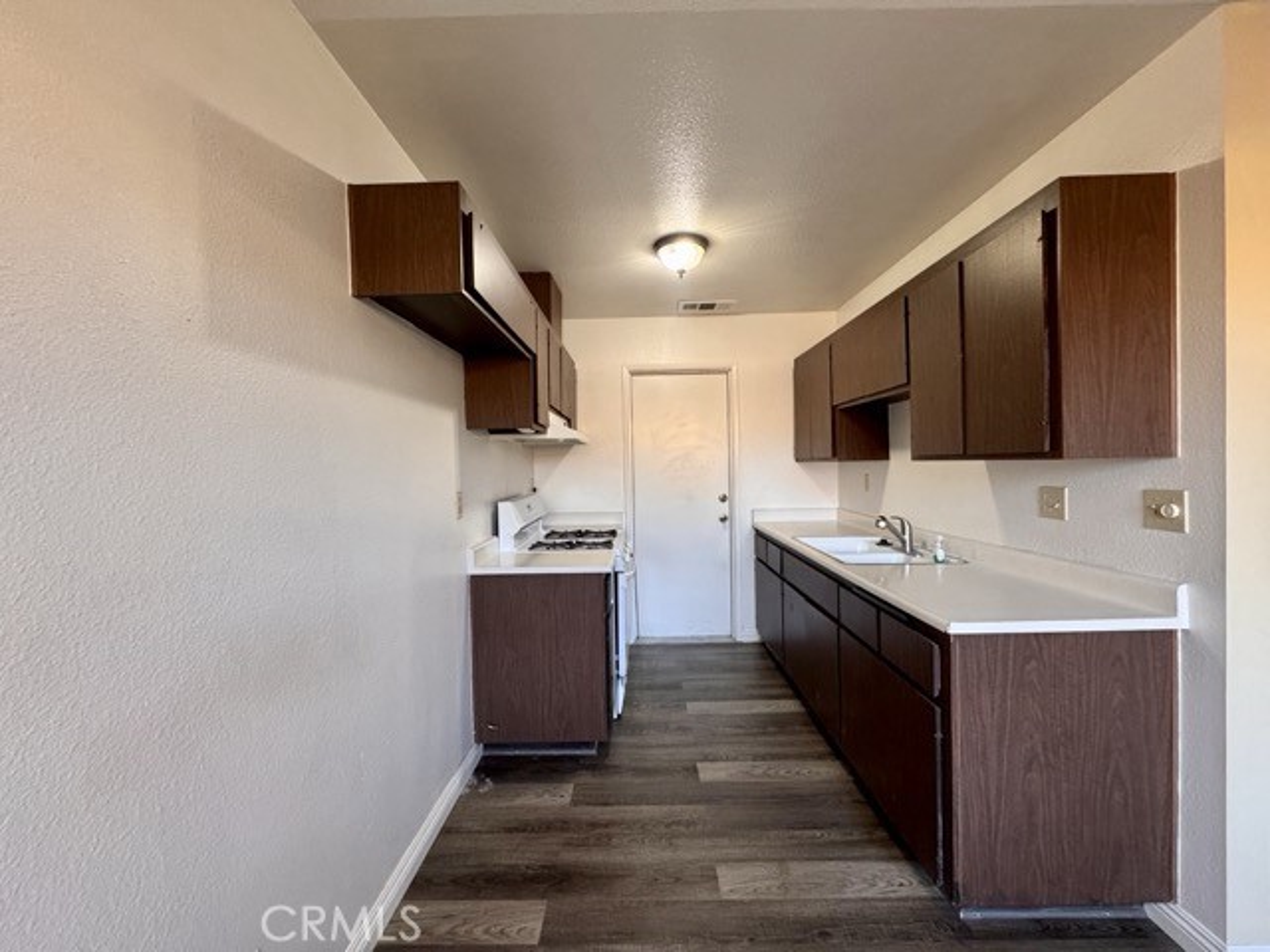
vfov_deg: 85.7
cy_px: 476
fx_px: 514
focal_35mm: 14
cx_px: 635
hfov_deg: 102.1
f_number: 2.2
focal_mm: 2.22
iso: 320
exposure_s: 1/120
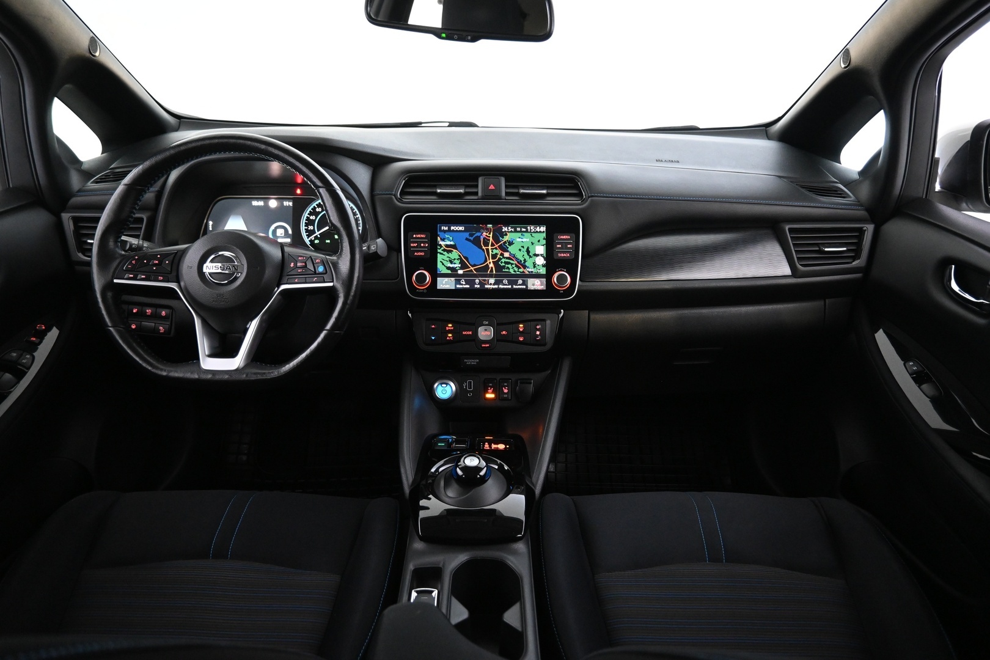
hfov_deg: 73.7
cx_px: 495
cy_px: 330
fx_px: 660
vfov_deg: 53.1
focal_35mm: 24
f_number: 3.5
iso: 3200
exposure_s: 1/25
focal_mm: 16
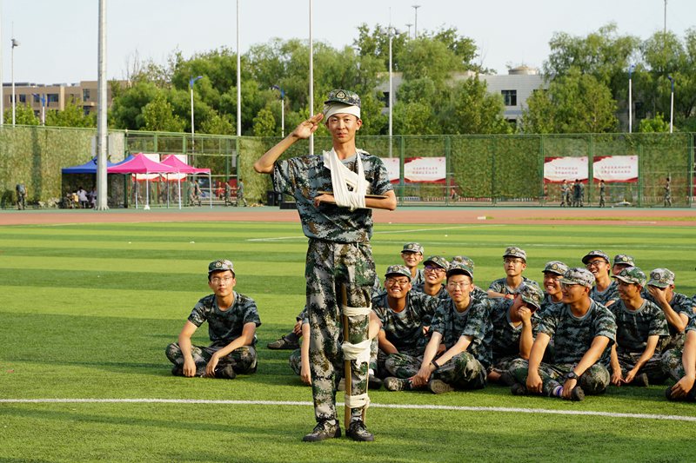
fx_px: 1450
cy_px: 232
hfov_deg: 27.0
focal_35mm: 75
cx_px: 348
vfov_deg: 18.2
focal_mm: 75
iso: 100
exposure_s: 1/100
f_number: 9
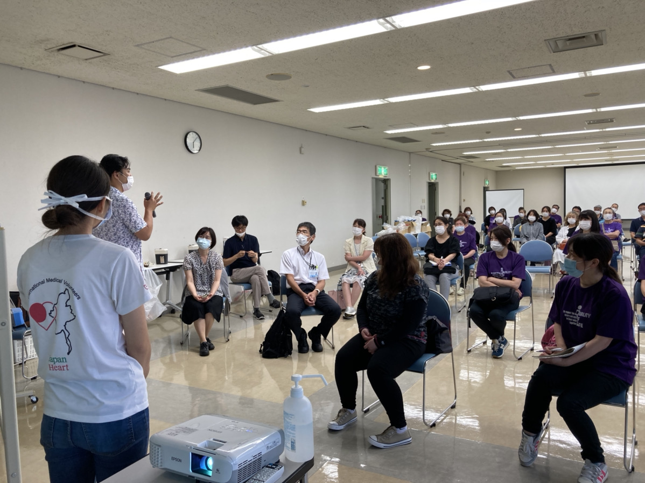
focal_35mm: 28
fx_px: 522
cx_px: 322
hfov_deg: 63.5
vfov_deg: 49.7
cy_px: 242
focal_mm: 3.99
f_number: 1.8
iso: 50
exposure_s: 1/60
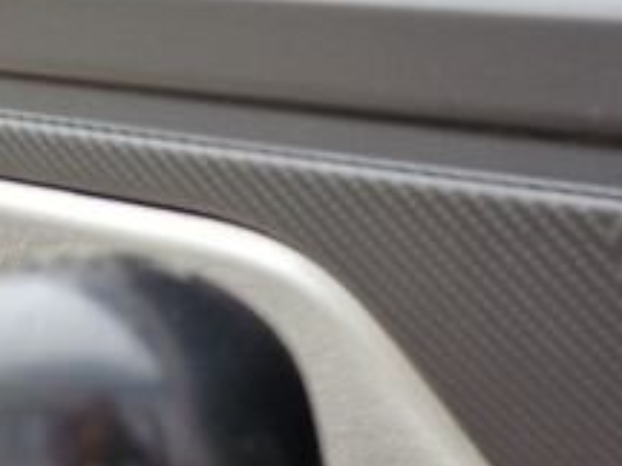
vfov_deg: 12.7
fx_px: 1959
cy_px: 748
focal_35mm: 109
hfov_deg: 17.0
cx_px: 806
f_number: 1.8
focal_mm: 5.4
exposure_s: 1/180
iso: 50
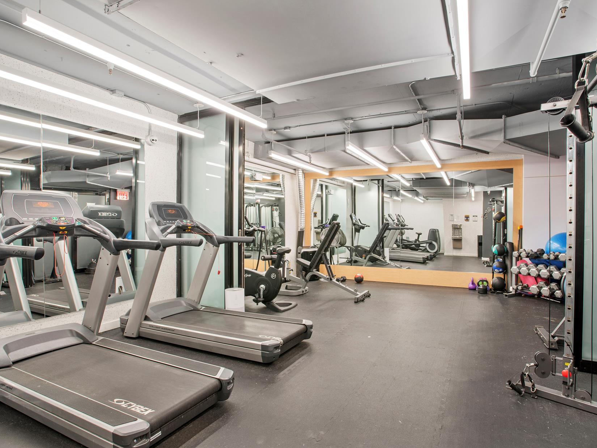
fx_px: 328
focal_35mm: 19
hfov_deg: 84.6
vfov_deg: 68.7
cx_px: 313
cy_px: 225
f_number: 8
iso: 100
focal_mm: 17
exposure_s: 1/4
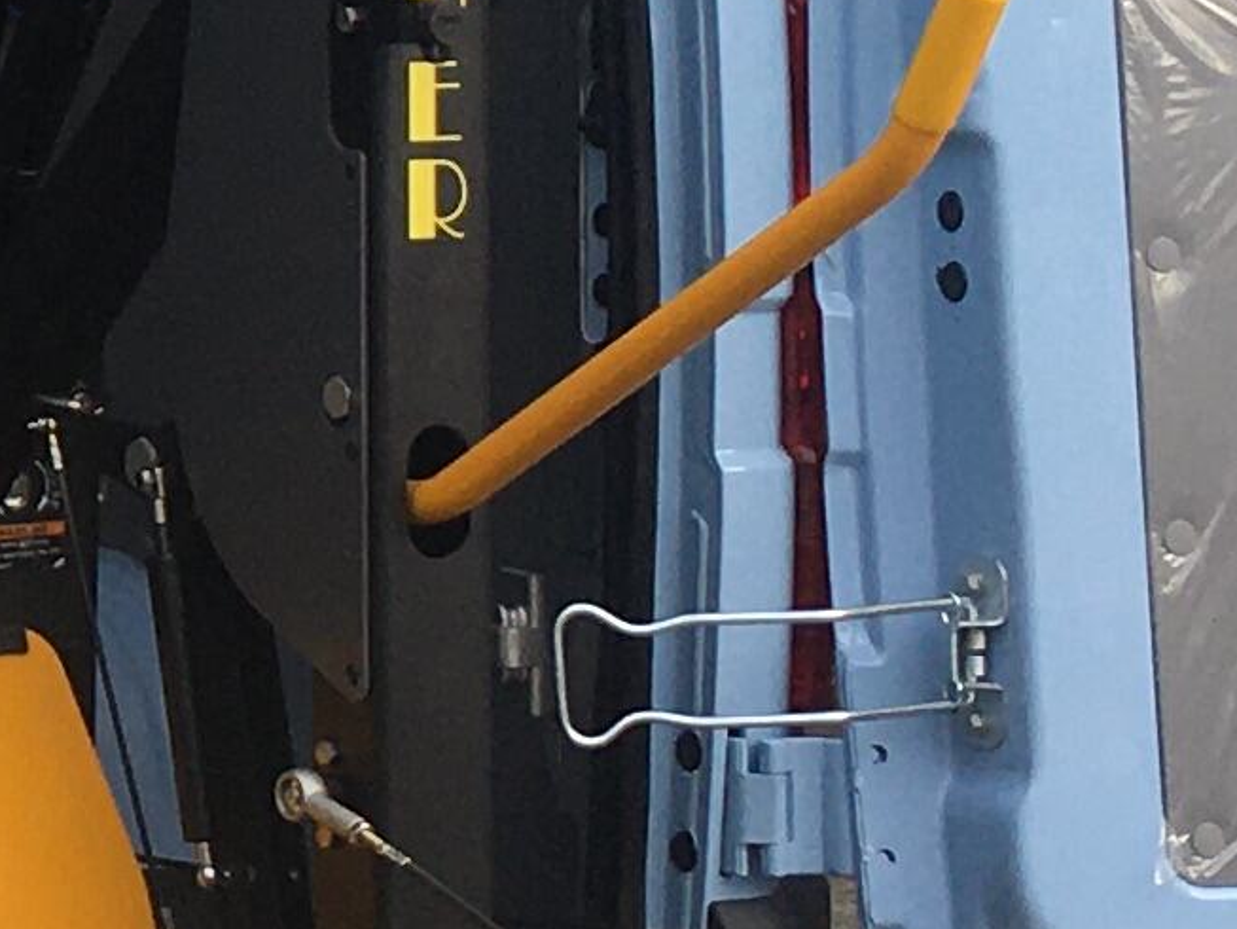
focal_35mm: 179
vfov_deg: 8.3
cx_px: -1264
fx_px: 6398
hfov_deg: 10.2
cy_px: 112
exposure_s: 1/615
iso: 25
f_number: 2.2
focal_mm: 4.15
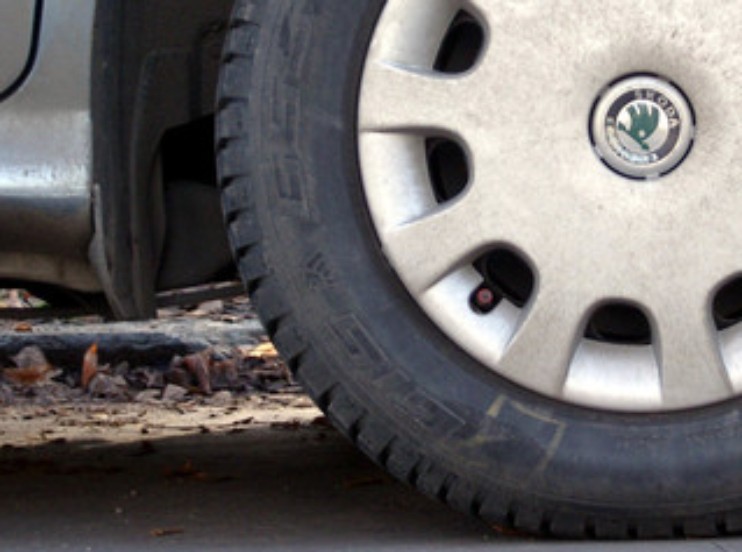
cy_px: 132
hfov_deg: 10.3
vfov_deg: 7.6
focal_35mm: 193
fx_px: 4123
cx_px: 563
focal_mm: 22.8
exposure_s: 1/60
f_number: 4.8
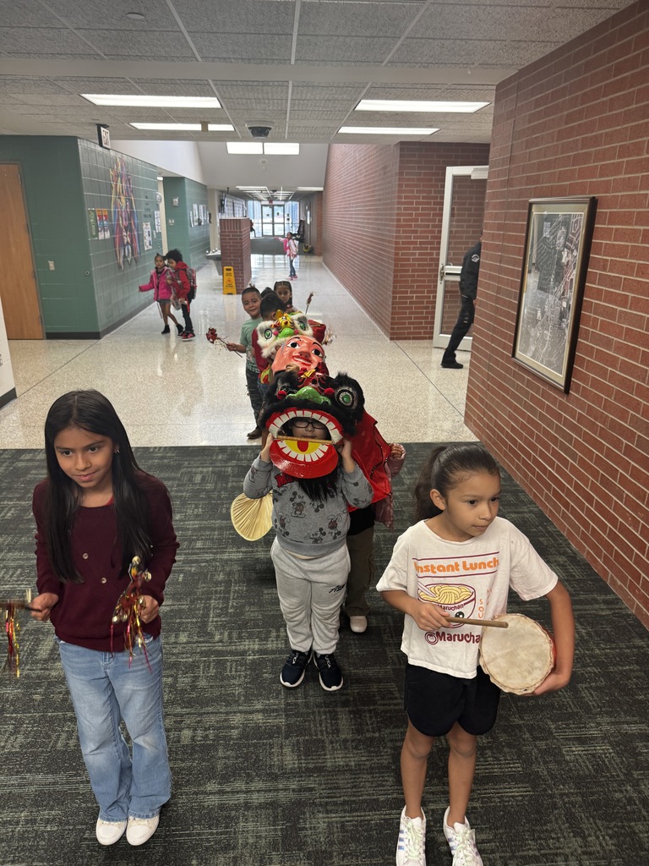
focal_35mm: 24
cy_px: 433
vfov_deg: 71.6
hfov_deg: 56.8
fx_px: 600
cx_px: 324
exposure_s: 1/60
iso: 160
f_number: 1.78
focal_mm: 6.76
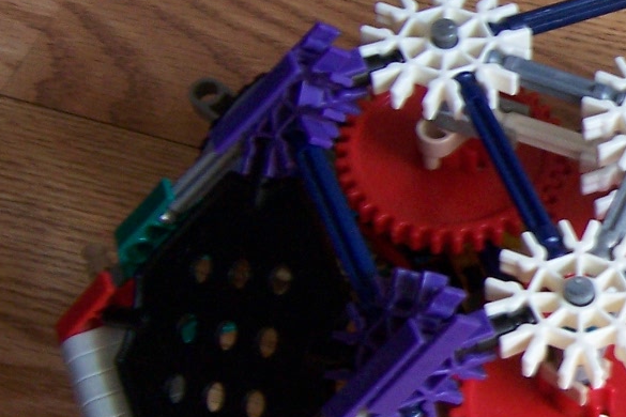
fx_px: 1582
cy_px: 232
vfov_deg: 15.0
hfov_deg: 20.5
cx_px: 813
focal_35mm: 91
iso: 140
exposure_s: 1/15
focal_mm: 5.5
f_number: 3.4
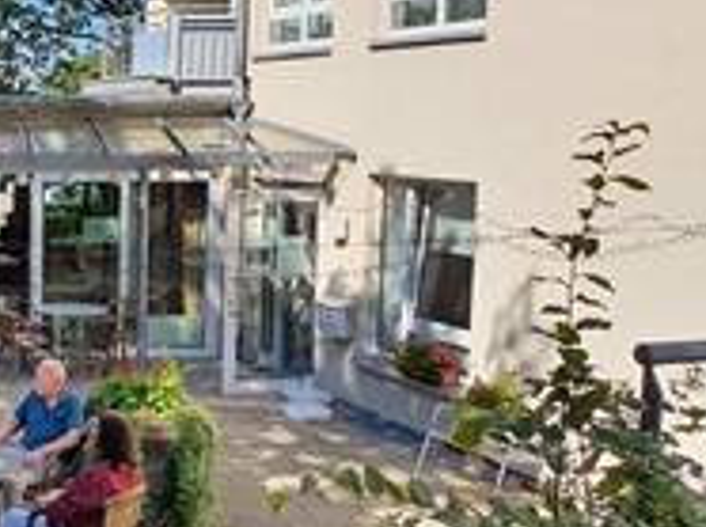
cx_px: -46
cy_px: 262
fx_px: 1141
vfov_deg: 26.0
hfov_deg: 31.1
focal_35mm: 56
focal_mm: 4.3
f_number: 2.4
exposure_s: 1/806
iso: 50
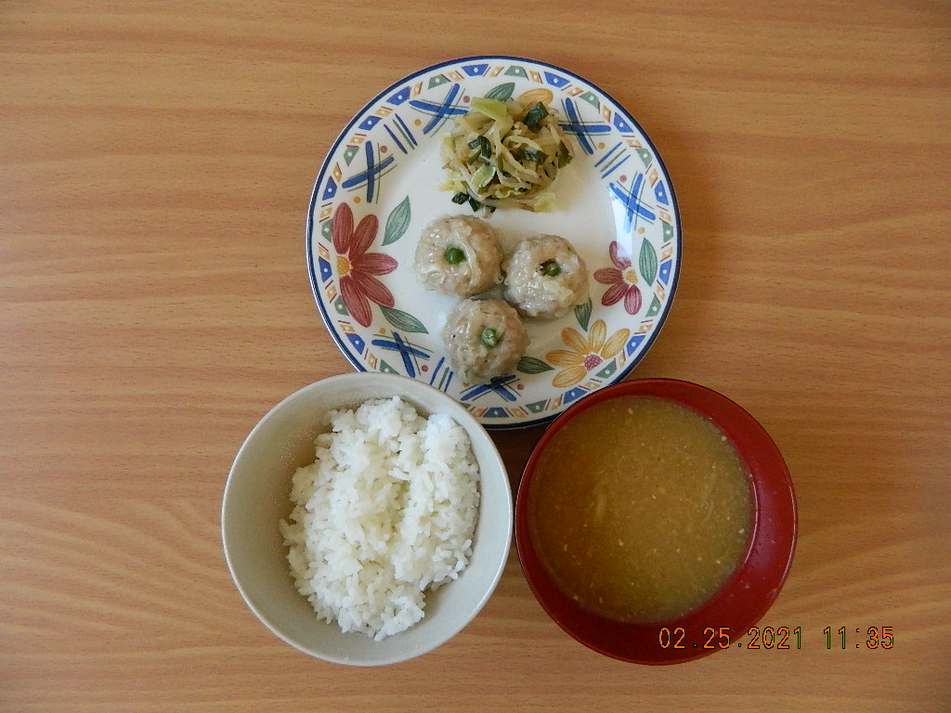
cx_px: 476
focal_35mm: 25
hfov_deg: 69.4
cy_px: 356
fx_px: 687
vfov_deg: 54.9
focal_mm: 4.5
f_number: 3.1
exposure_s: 1/125
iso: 400
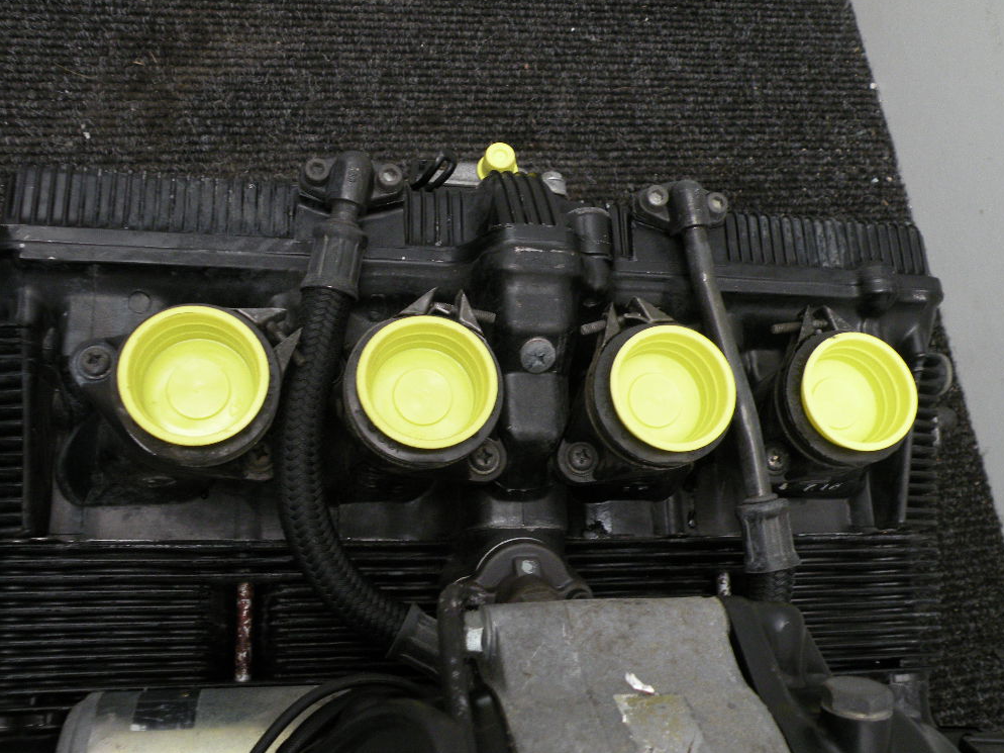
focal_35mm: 34
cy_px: 375
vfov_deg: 41.8
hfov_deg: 54.0
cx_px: 500
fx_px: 986
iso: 218
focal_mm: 5.8
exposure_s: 1/59.8
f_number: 3.2
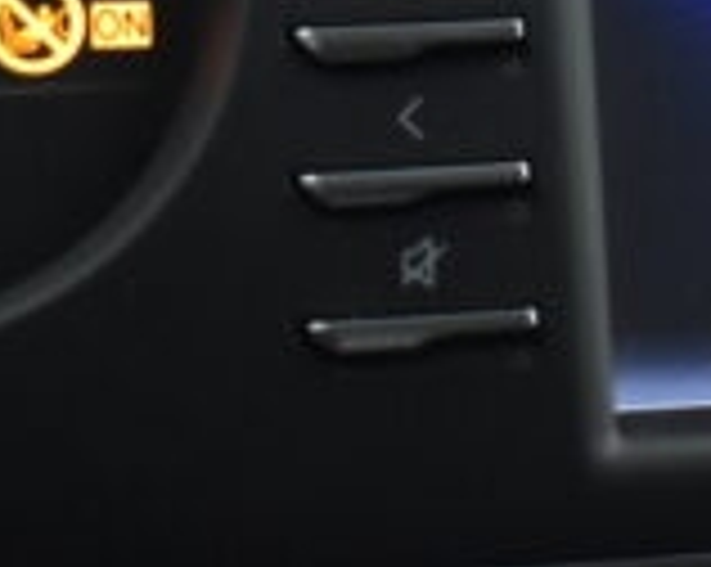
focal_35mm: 171
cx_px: 999
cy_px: -182
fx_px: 3600
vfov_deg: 8.9
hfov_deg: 10.9
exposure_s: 1/125
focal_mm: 25
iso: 1600
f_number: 4
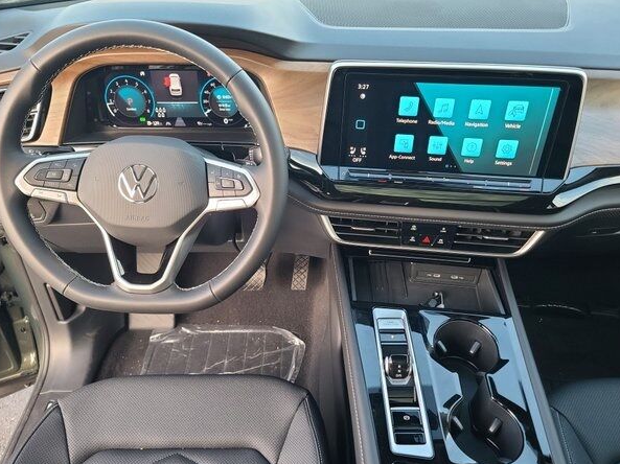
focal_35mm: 27
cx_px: 292
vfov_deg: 51.3
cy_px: 250
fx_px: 483
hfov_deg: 65.3
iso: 125
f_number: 1.8
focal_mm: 7
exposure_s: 1/60
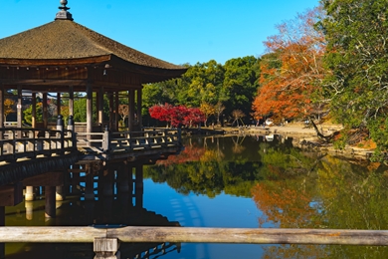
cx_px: 195
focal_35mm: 39
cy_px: 128
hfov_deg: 49.6
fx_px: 420
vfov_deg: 34.2
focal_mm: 38
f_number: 6.7
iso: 125
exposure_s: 1/125
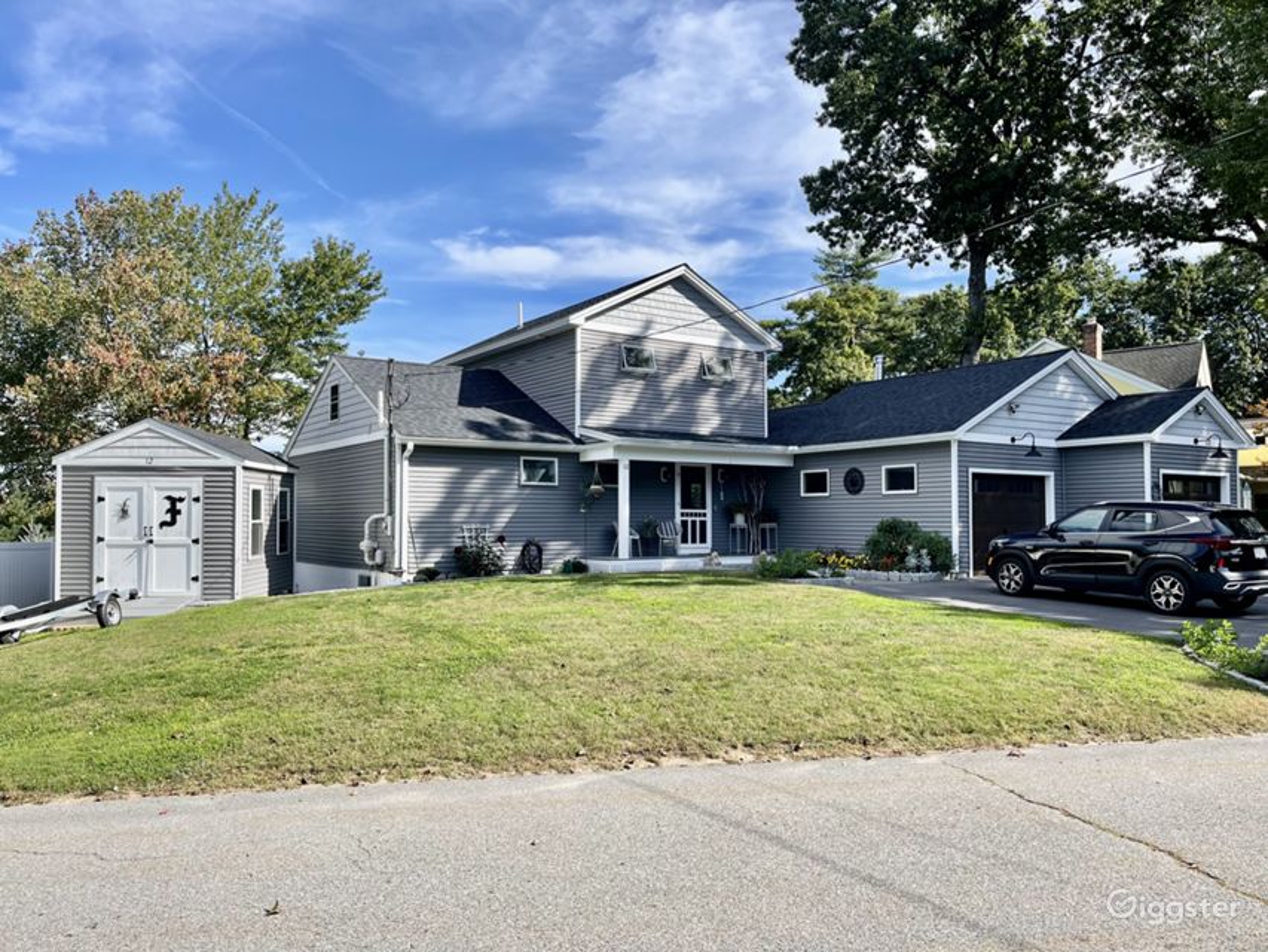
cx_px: 634
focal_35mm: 26
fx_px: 953
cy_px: 476
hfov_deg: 67.3
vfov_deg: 53.1
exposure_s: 1/881
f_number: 1.6
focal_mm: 5.1
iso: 32
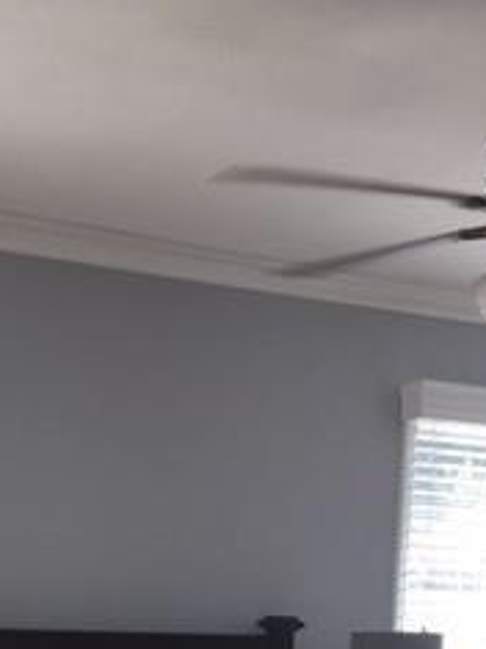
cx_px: 171
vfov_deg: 22.1
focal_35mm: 79
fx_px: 1480
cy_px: 859
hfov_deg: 18.6
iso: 25
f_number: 2.2
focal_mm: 4.15
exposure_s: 1/60
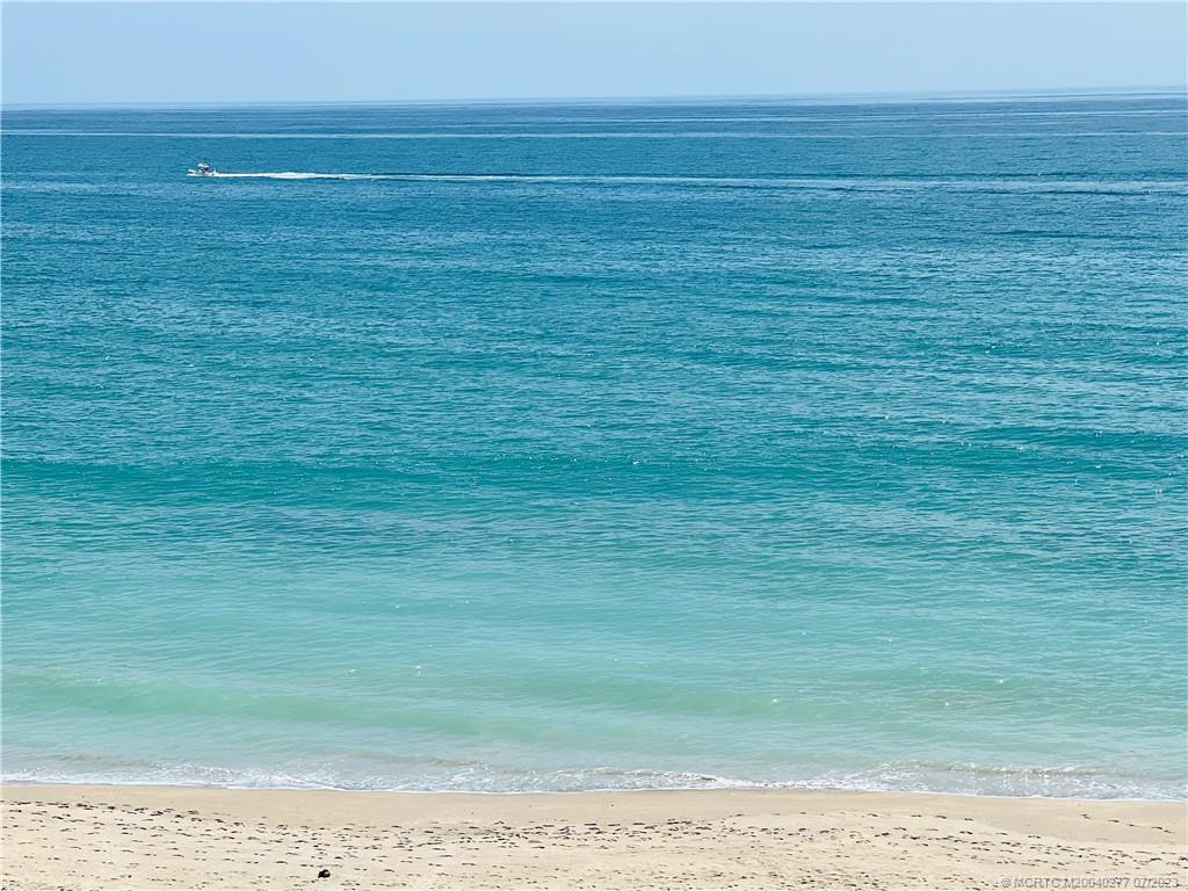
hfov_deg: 25.3
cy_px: 446
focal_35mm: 77
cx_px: 594
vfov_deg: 19.1
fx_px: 2643
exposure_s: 1/1410
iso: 32
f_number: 2.8
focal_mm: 9
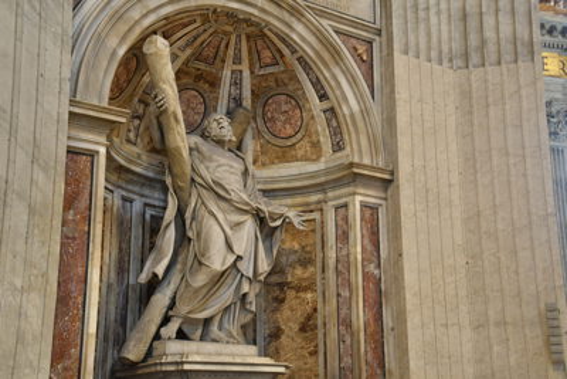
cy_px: 190
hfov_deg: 38.2
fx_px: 819
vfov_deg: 26.0
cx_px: 284
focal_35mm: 52
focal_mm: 35
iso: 1000
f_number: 4.5
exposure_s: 1/25
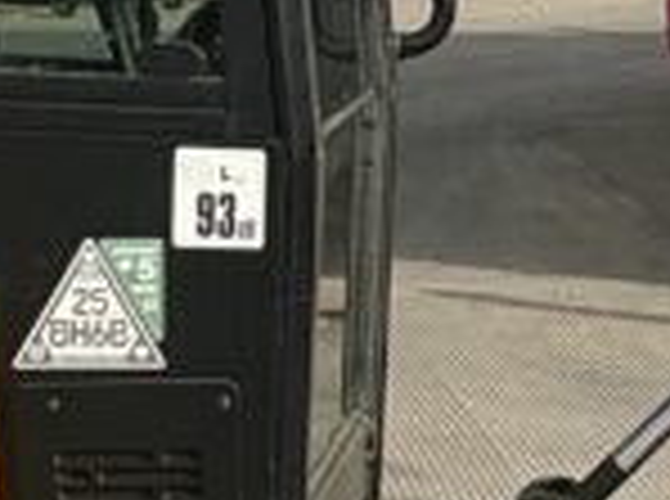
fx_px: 3727
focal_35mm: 193
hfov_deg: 10.1
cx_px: 836
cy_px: 95
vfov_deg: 7.6
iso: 25
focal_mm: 3
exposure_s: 1/1490
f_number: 1.8
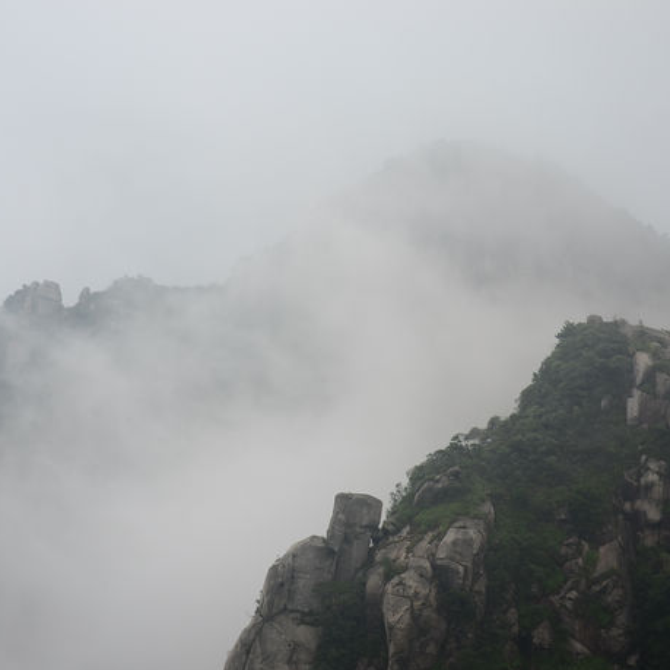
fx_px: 1358
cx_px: 236
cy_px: 335
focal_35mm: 62
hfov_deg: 27.6
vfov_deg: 27.7
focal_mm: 32
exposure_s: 1/800
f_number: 4.2
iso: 125
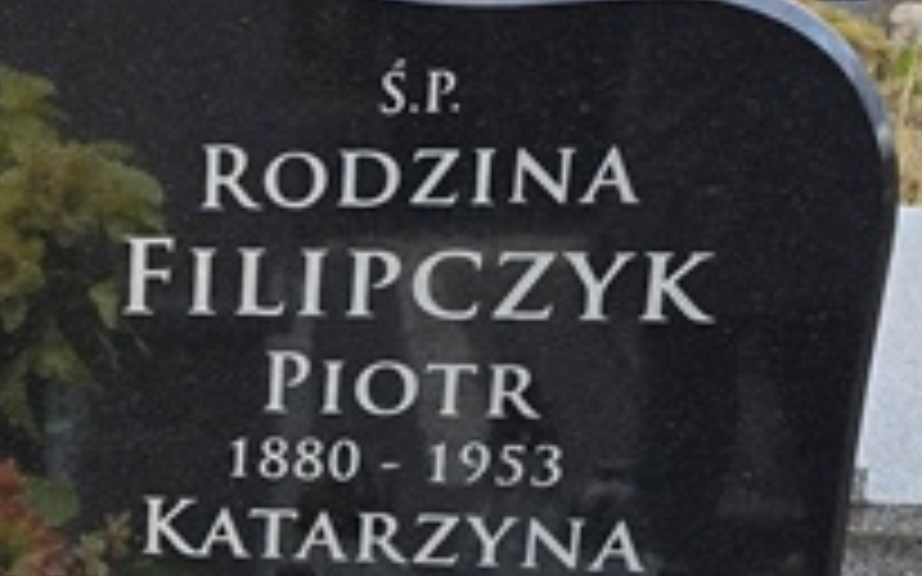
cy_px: 729
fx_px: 2386
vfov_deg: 13.3
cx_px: -157
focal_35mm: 95
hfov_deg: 20.6
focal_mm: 6.3
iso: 50
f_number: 1.7
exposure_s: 1/180
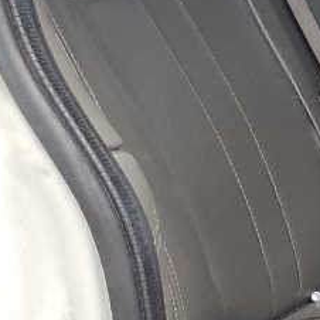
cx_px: 1073
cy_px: 242
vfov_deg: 10.7
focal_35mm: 163
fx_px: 1705
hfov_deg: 8.4
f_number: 1.5
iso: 50
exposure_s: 1/357
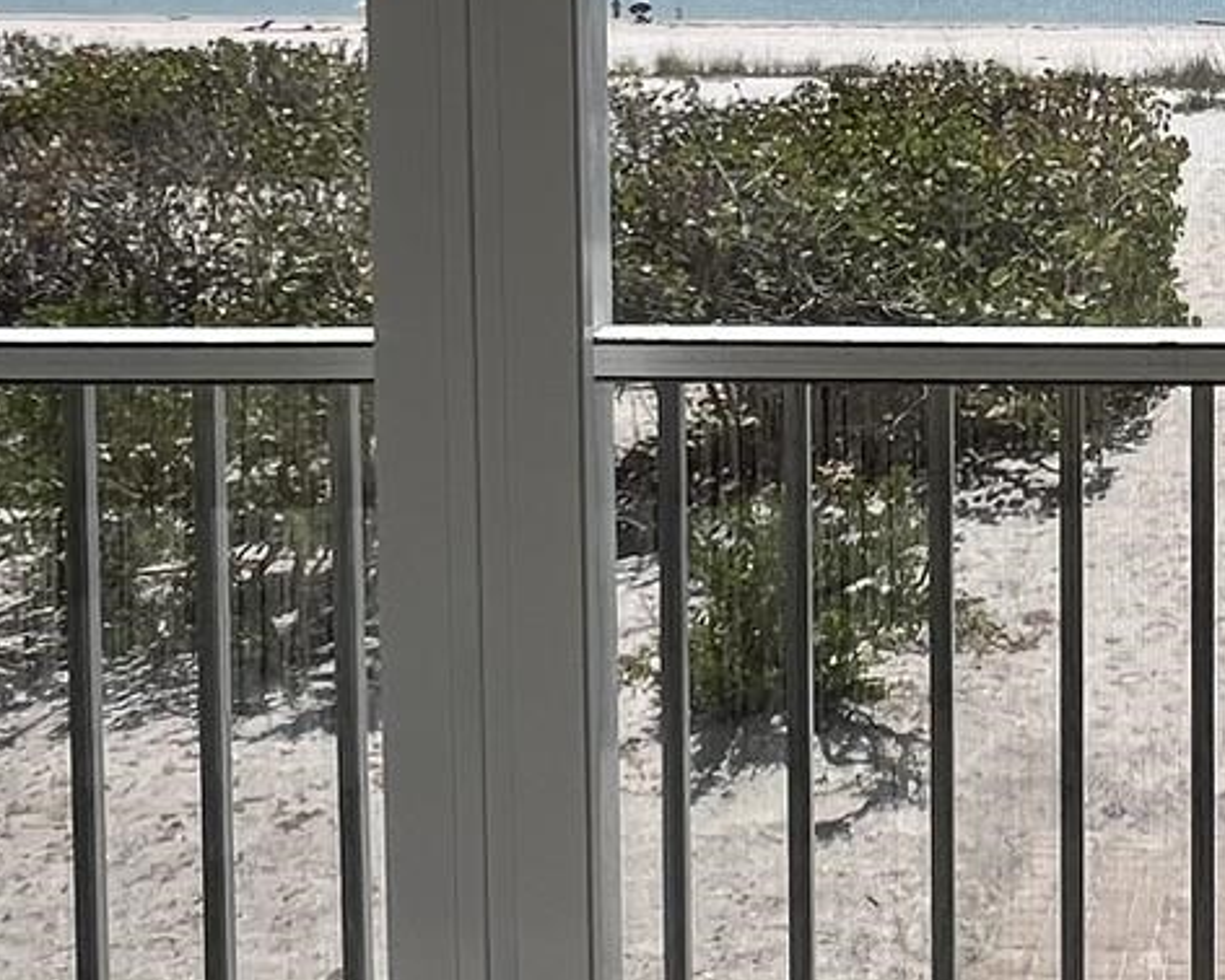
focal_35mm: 55
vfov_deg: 26.2
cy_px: 5
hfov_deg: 31.8
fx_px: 1995
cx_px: 1189
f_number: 1.8
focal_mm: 1.57
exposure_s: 1/1783
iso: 32
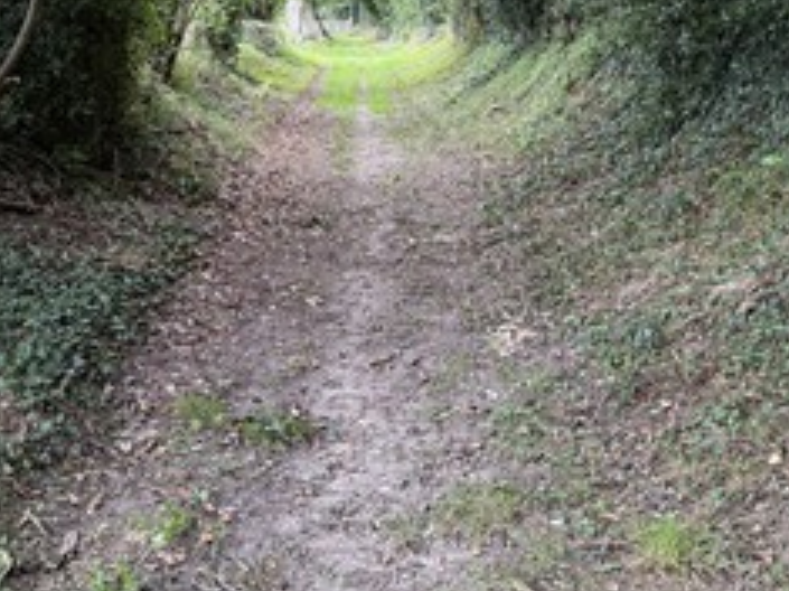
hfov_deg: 36.9
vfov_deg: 28.2
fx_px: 1162
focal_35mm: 51
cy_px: 163
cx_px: 225
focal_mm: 6.76
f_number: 1.78
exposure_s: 1/234
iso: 100
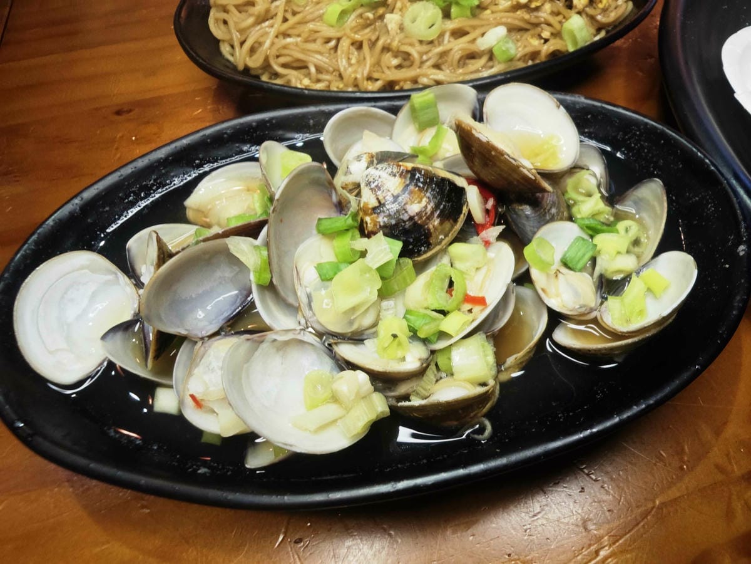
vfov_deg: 58.9
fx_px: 499
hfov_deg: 73.9
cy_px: 282
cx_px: 376
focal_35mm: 23
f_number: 1.8
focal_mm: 2.03
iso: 160
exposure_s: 1/30
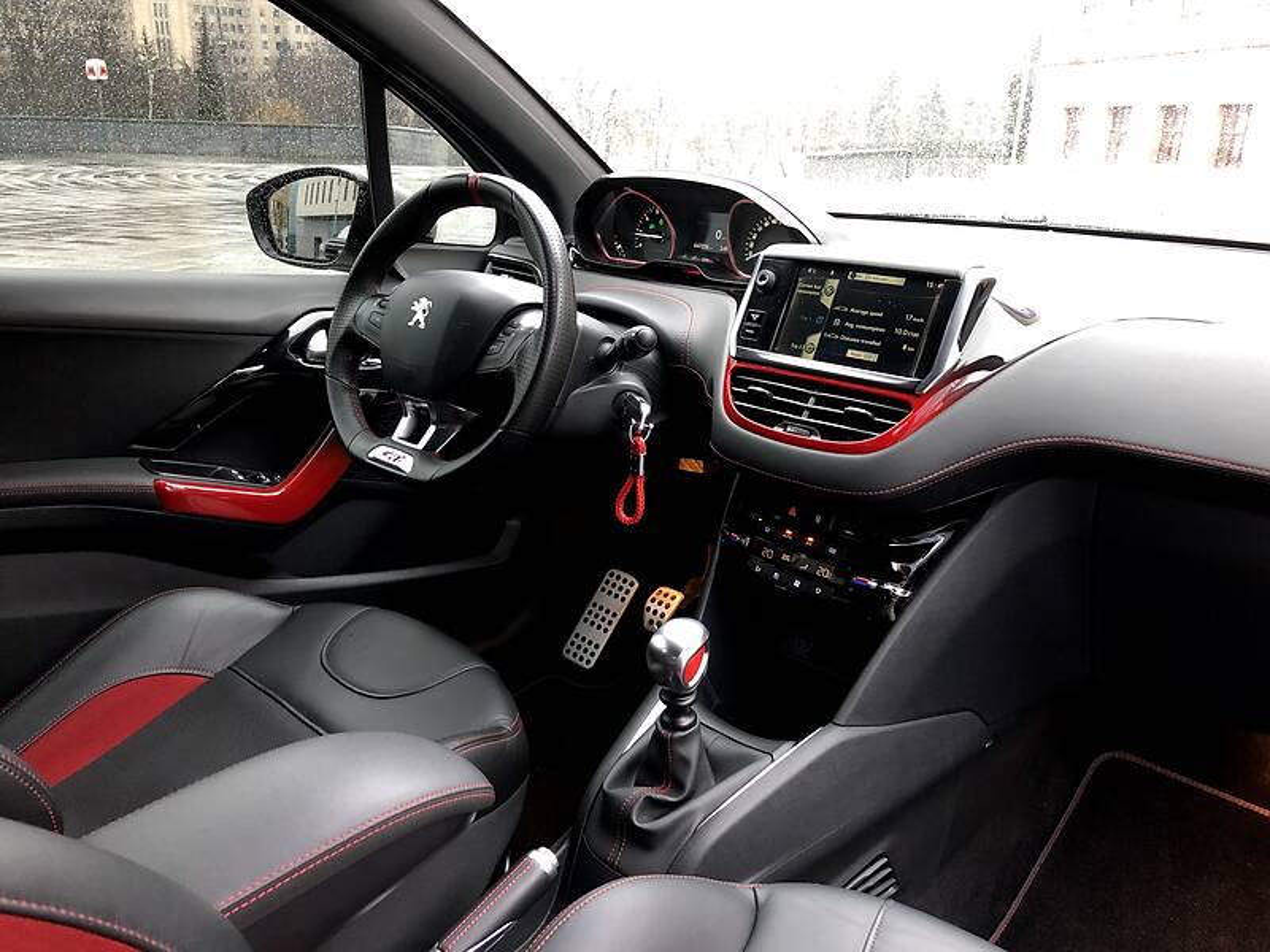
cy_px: 476
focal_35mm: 28
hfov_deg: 63.4
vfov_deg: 49.7
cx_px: 635
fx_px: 1027
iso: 100
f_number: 1.8
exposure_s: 1/11
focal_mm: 4
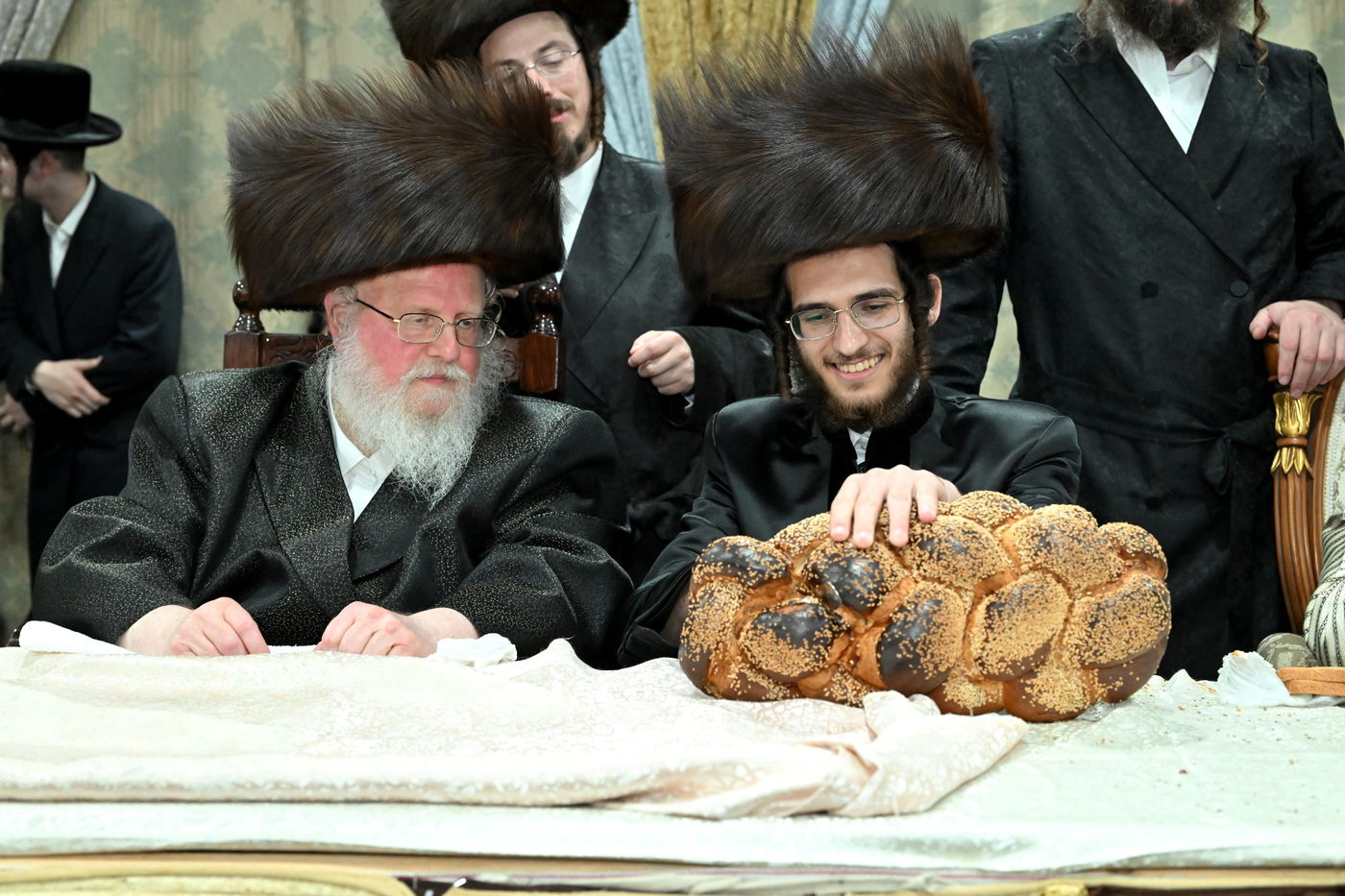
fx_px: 1942
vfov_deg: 26.0
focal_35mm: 52
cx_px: 672
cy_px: 448
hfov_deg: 38.2
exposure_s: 1/200
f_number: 5.6
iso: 5000
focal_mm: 52
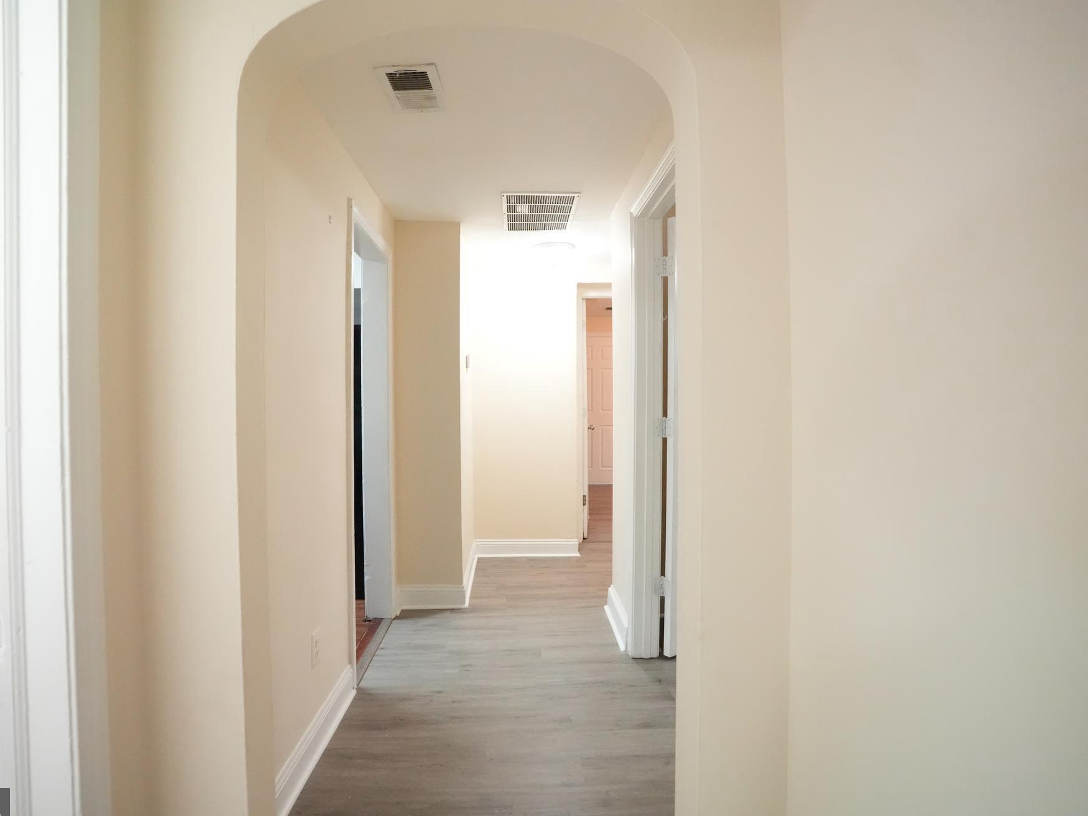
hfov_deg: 87.6
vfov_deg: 71.6
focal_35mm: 18
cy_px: 409
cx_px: 509
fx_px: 566
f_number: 4
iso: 12800
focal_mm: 16
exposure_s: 1/160
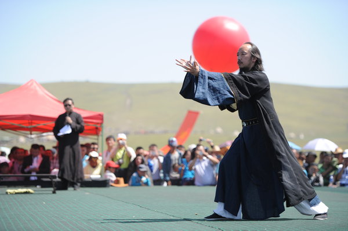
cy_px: 116
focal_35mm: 130
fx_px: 1256
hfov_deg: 15.8
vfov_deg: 10.5
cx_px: 174
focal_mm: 130
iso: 320
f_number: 2.8
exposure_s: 1/2500
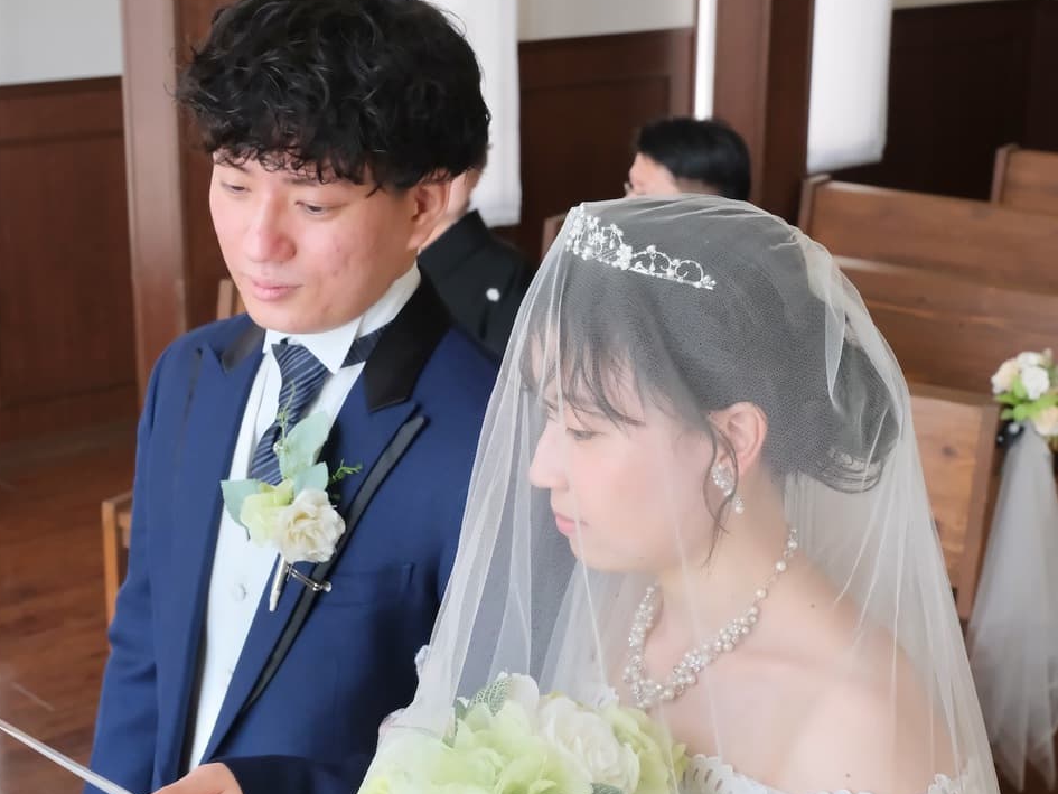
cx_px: 610
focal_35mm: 63
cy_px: 449
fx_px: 1926
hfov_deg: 30.7
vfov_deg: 23.3
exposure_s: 1/200
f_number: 5.6
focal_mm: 28.4
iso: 1600
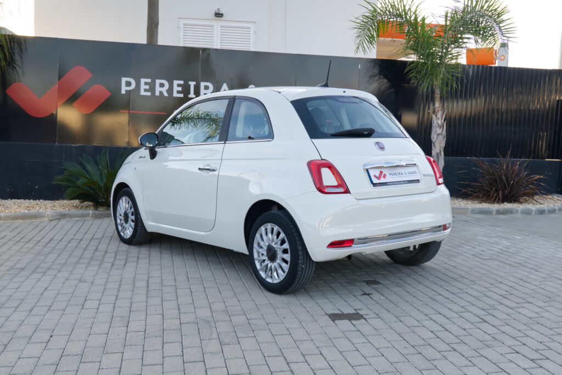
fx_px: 593
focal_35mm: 38
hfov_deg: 50.7
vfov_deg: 35.1
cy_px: 188
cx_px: 281
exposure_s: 1/125
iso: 500
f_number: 8
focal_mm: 25.6
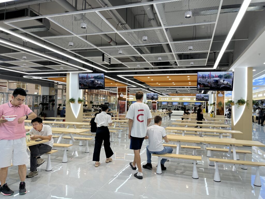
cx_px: 132
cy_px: 100
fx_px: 199
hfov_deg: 67.3
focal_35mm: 26
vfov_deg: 53.1
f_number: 1.6
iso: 50
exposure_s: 1/100
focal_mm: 5.1
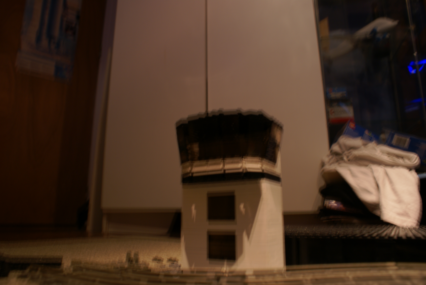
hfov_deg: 67.3
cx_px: 213
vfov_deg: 48.0
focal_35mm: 27
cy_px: 142
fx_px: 320
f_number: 5.6
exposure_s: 1
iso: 100
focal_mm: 18
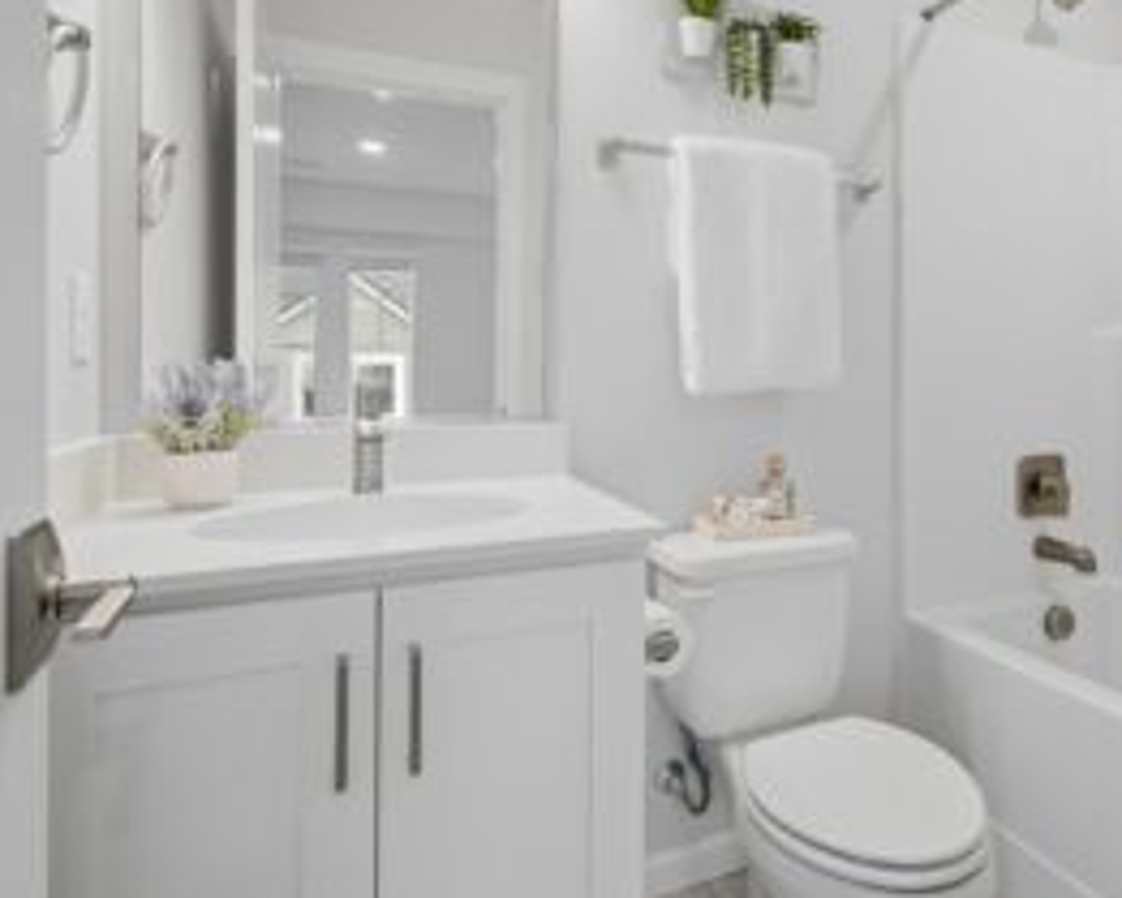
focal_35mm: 23
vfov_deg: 60.3
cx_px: 817
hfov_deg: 68.7
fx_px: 764
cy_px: 354
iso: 400
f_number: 9
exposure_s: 1/125
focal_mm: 16
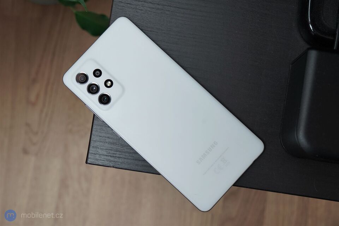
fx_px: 480
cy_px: 113
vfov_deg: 26.5
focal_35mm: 51
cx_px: 170
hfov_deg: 38.9
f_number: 7.1
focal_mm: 51
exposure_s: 1/160
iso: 1600
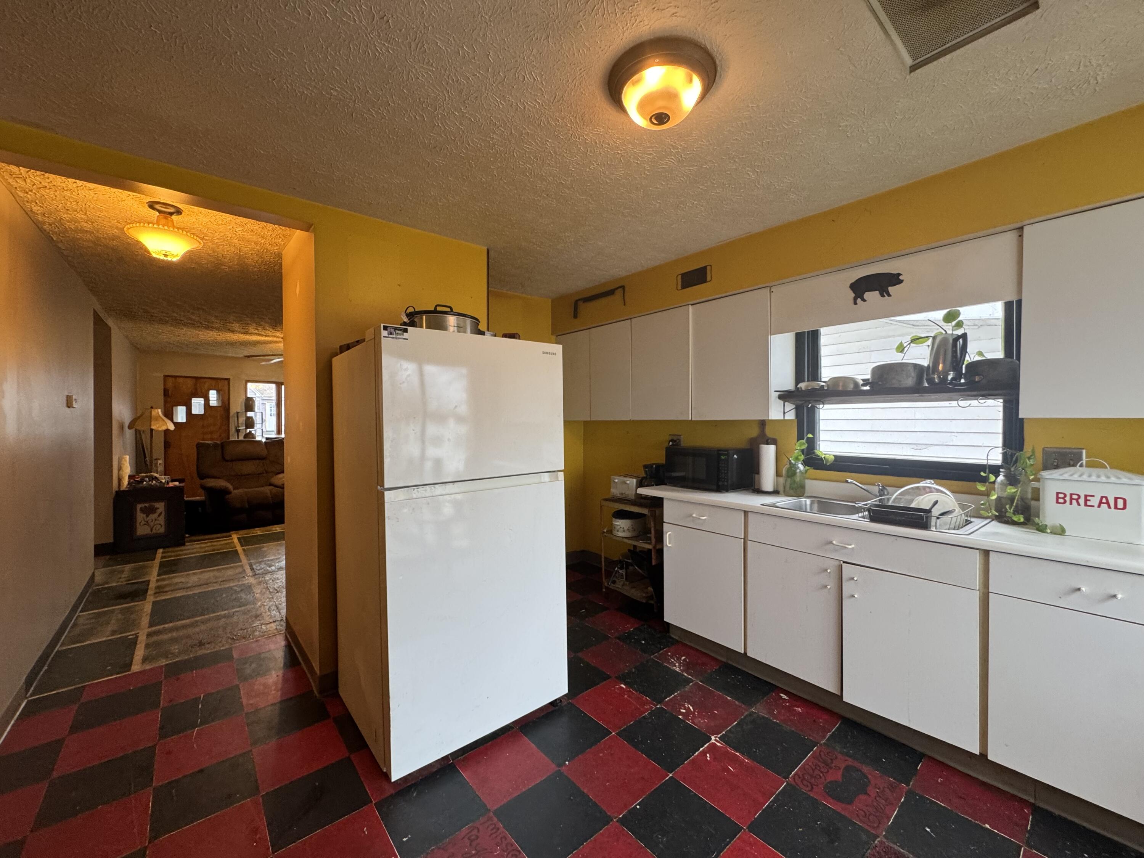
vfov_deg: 85.7
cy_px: 429
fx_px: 463
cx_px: 572
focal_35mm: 14
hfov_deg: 102.1
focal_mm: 2.22
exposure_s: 1/60
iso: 200
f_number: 2.2
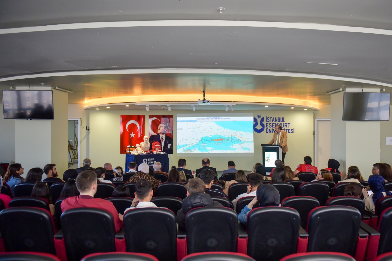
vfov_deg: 53.1
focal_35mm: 24
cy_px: 130
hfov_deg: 73.7
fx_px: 261
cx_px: 196
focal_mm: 24
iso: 1250
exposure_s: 1/250
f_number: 2.8
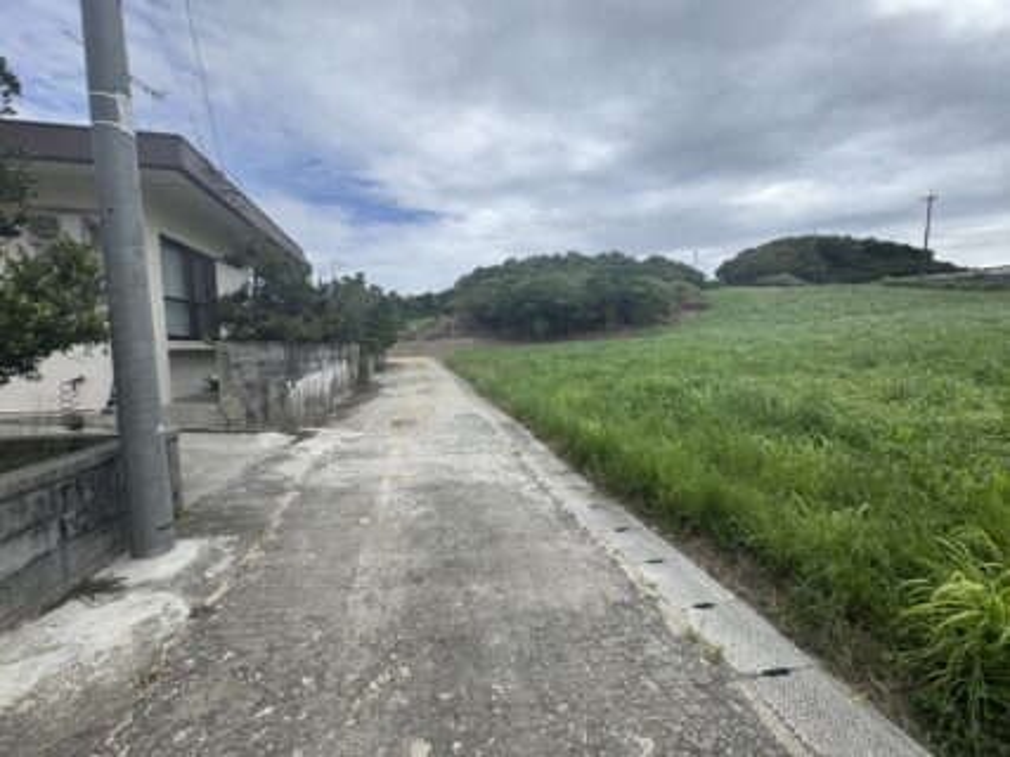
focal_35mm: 14
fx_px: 408
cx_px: 505
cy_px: 378
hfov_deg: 102.1
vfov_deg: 85.6
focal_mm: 2.22
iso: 50
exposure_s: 1/1880
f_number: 2.2
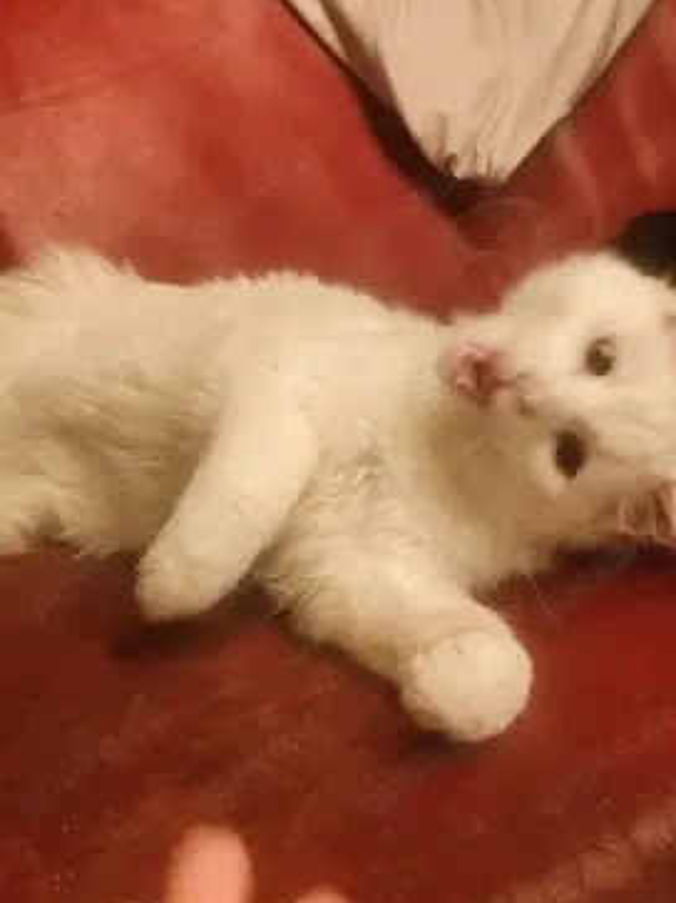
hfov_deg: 27.0
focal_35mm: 54
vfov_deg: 35.5
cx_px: 353
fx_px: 1407
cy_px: 415
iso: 1250
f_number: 1.65
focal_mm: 6.14
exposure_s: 1/25
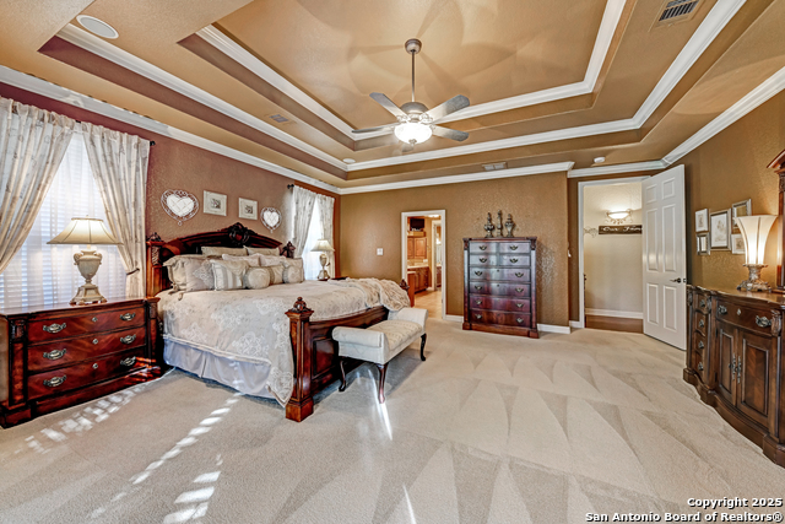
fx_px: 262
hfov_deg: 112.6
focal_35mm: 12
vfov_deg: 90.0
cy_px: 262
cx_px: 392
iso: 1600
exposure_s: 1/6
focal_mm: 12
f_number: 13
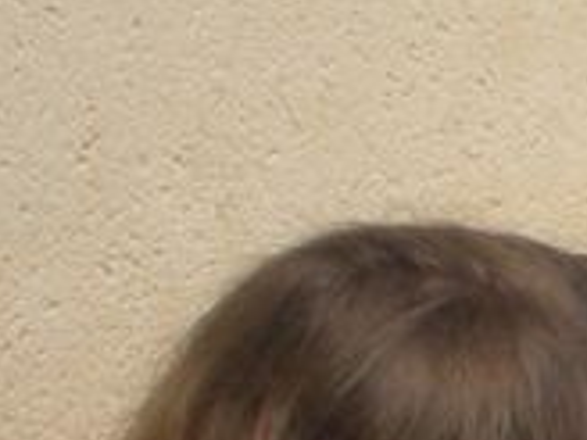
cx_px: 1503
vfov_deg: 5.3
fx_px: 4680
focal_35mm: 276
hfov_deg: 6.7
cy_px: 690
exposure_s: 1/782
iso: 64
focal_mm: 6.3
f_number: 3.5
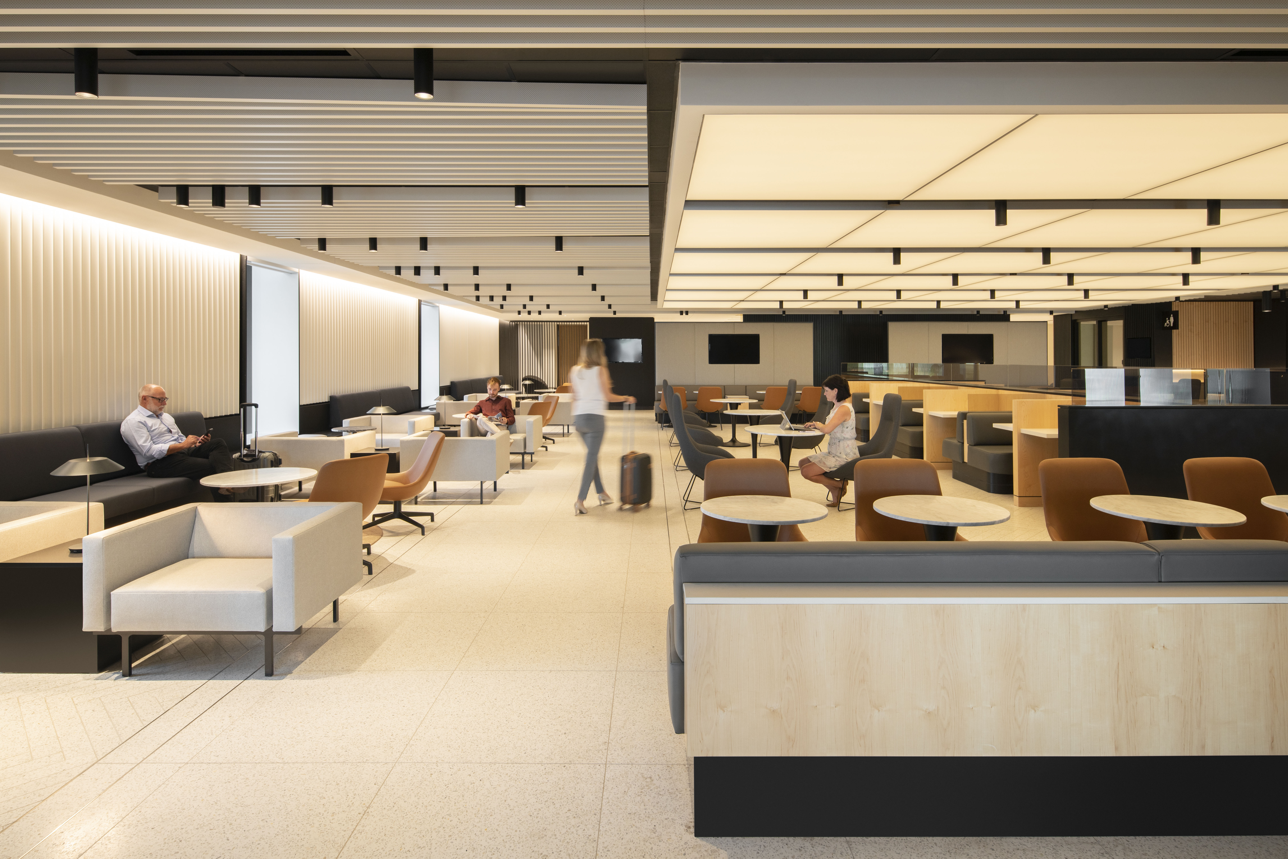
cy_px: 430
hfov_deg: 86.9
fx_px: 680
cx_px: 644
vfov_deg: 64.6
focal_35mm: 19
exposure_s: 1/5
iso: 31
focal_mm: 19
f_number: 8
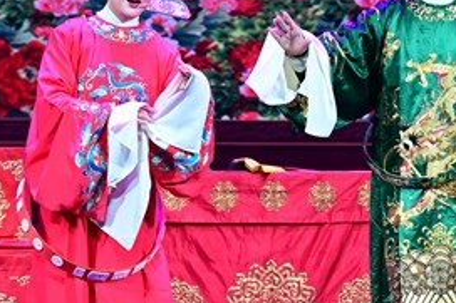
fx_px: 2962
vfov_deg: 5.8
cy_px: -3
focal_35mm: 234
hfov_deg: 8.8
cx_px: 327
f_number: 6.3
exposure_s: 1/100
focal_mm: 91
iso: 1400
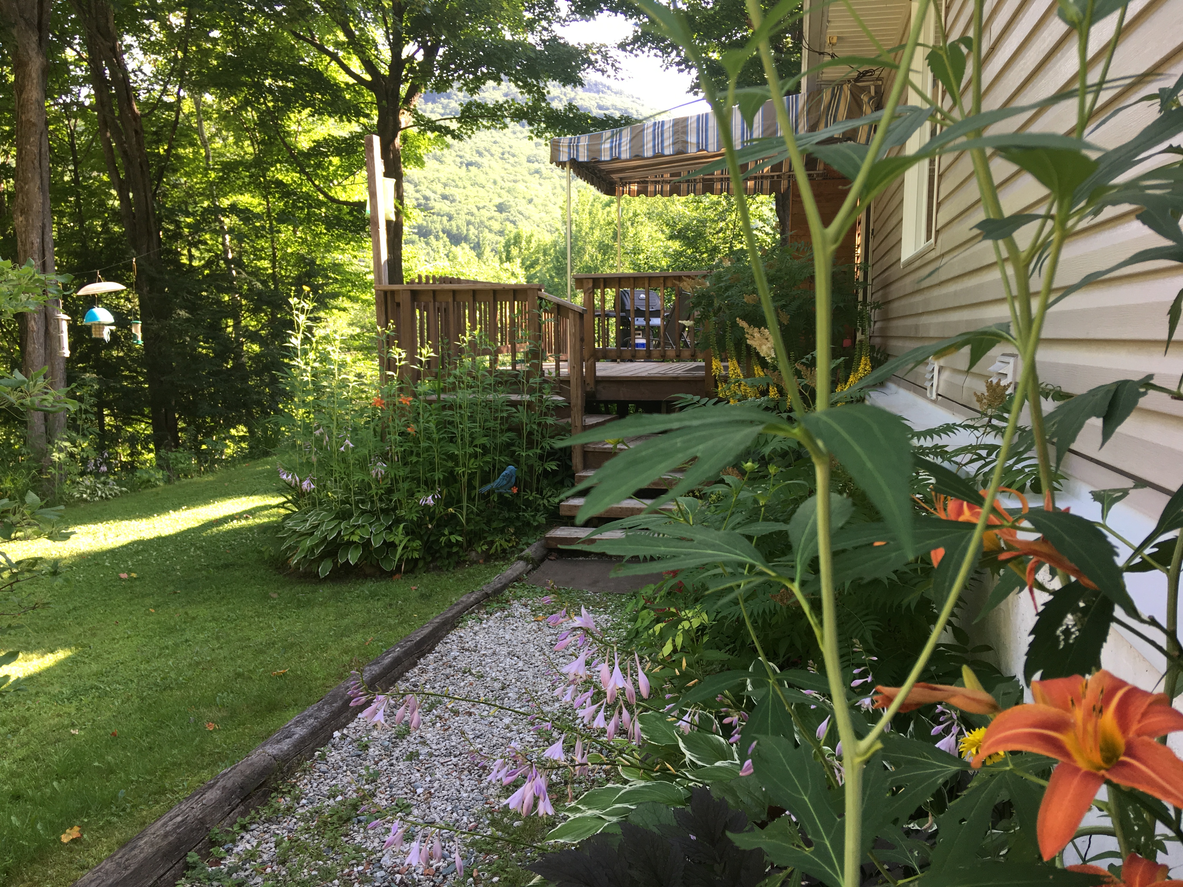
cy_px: 444
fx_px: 991
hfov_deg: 61.7
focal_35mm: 29
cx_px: 592
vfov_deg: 48.2
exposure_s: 1/120
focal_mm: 4.15
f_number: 2.2
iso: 32
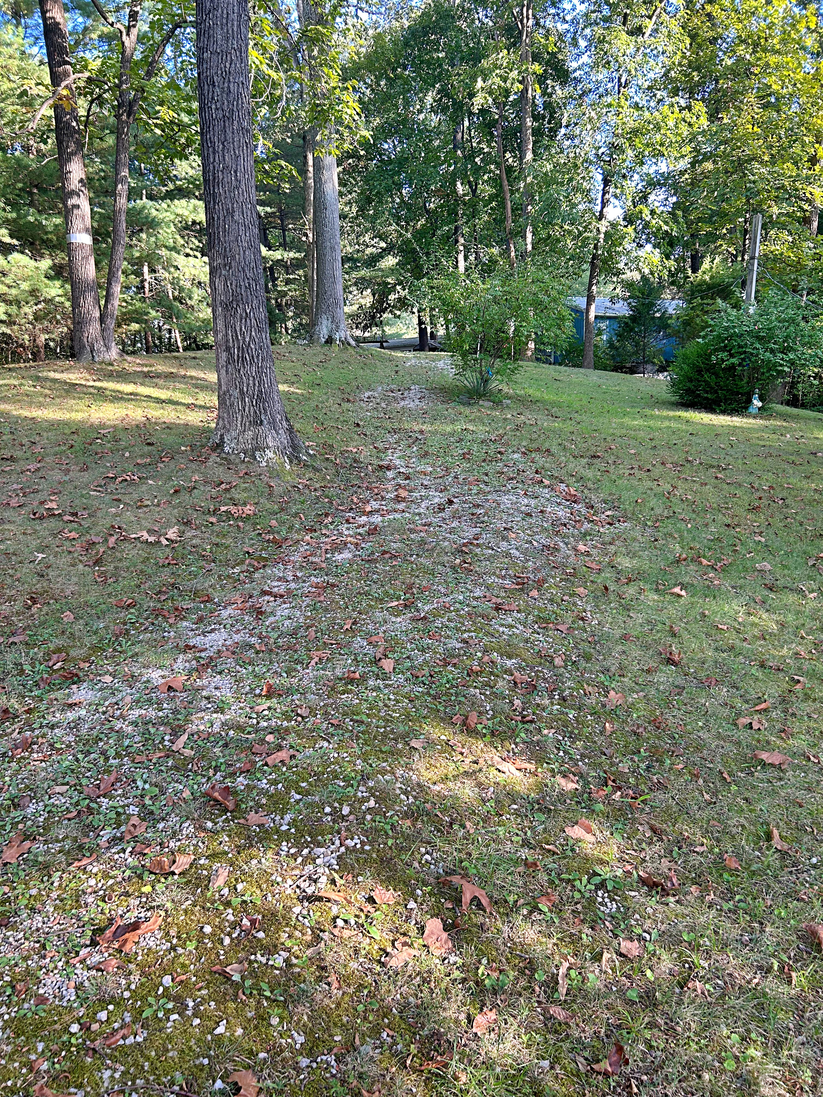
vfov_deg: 67.3
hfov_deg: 53.1
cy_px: 548
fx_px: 824
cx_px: 412
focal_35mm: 26
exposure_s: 1/121
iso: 50
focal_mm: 5.7
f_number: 1.5
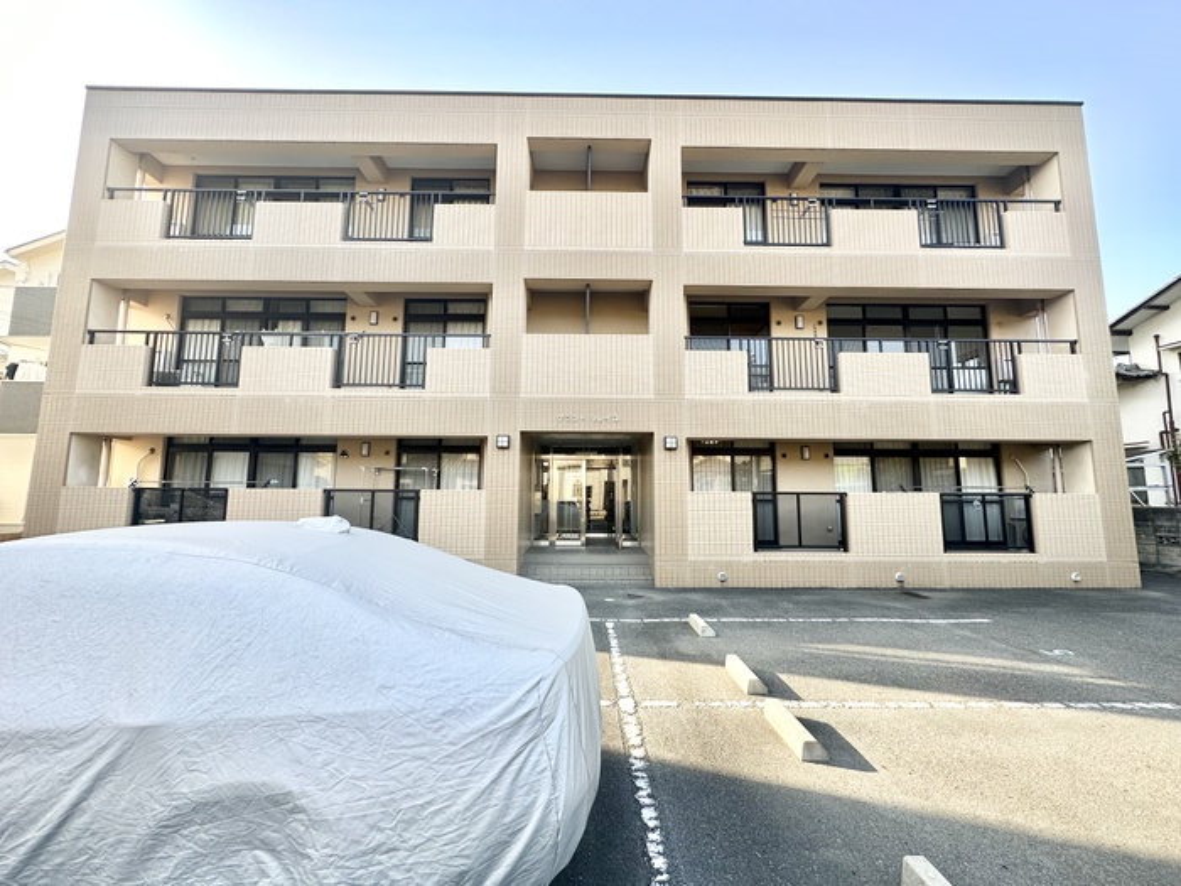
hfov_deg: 102.1
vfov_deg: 85.7
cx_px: 590
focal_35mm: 14
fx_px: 478
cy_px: 443
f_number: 2.2
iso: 40
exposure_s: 1/242
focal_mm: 2.22
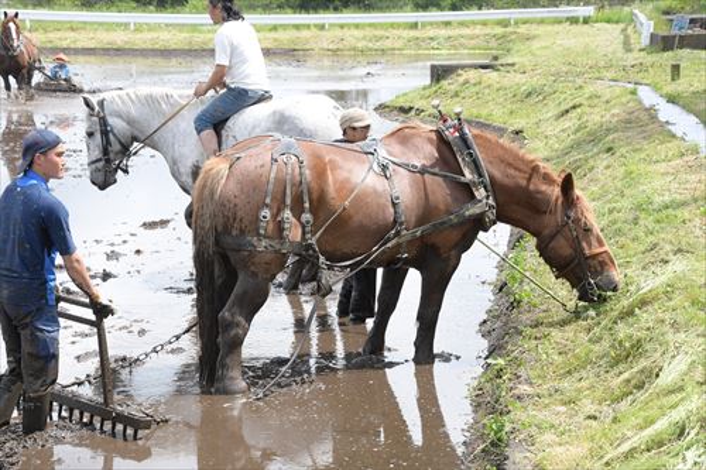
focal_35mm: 93
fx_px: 1823
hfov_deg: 21.9
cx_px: 353
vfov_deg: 14.7
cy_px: 235
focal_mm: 62
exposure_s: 1/800
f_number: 14
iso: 2000
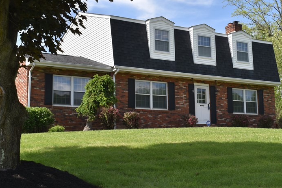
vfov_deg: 22.3
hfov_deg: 32.7
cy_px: 92
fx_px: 478
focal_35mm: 61
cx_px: 176
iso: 100
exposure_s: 1/250
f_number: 8
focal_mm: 26
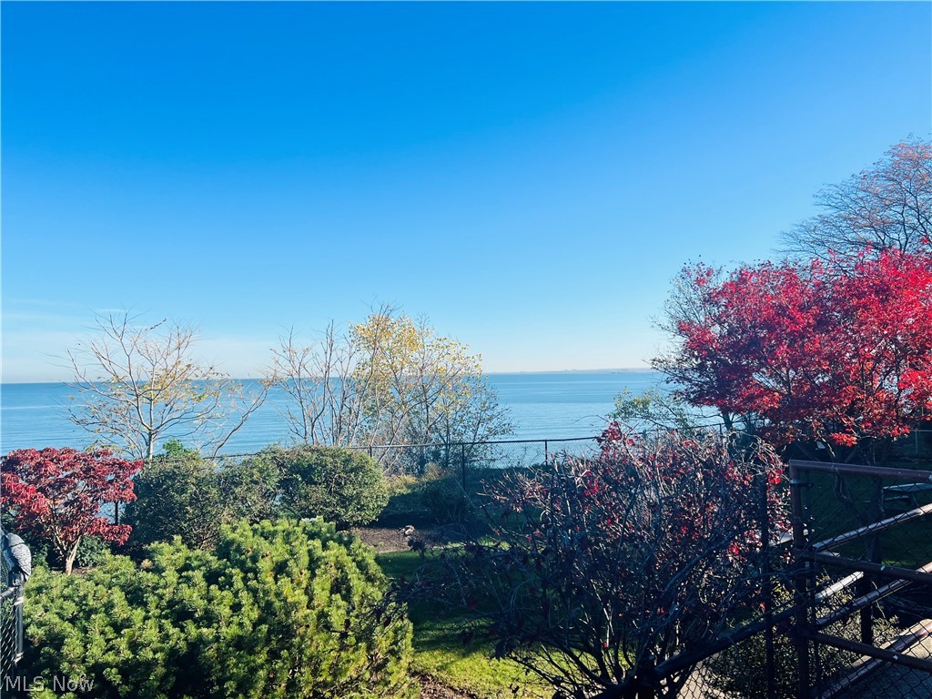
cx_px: 466
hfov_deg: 67.3
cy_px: 350
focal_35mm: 26
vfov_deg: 53.1
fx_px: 700
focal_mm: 5.7
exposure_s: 1/3968
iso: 50
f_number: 1.5
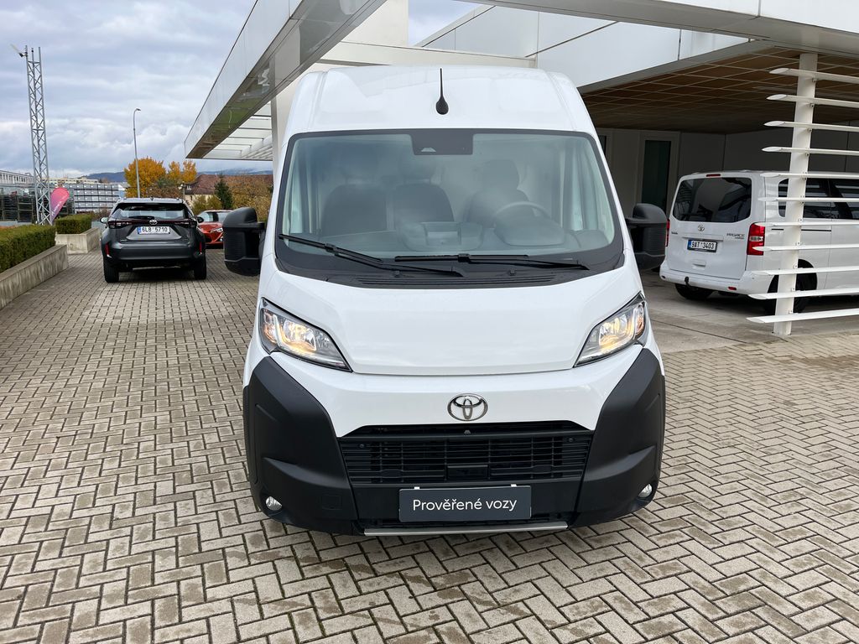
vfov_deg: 53.1
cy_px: 322
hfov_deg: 67.3
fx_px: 645
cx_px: 430
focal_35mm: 26
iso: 50
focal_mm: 5.1
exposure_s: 1/983
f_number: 1.6
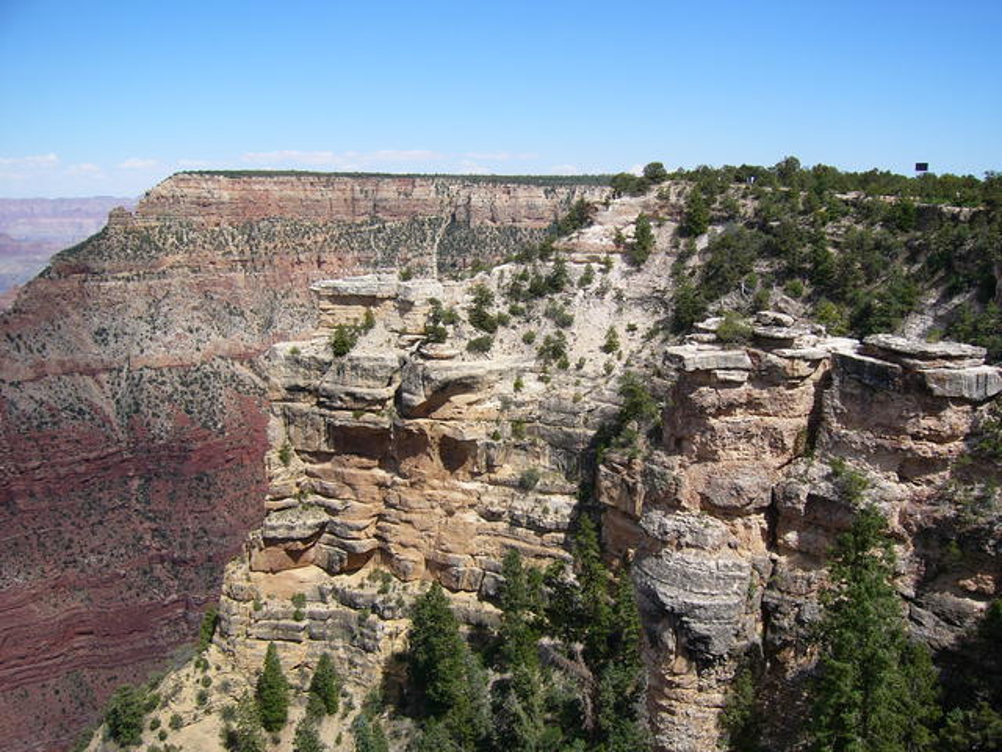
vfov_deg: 40.7
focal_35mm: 35
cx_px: 501
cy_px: 376
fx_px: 1013
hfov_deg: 52.6
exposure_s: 1/160
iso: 50
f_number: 8
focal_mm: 5.8
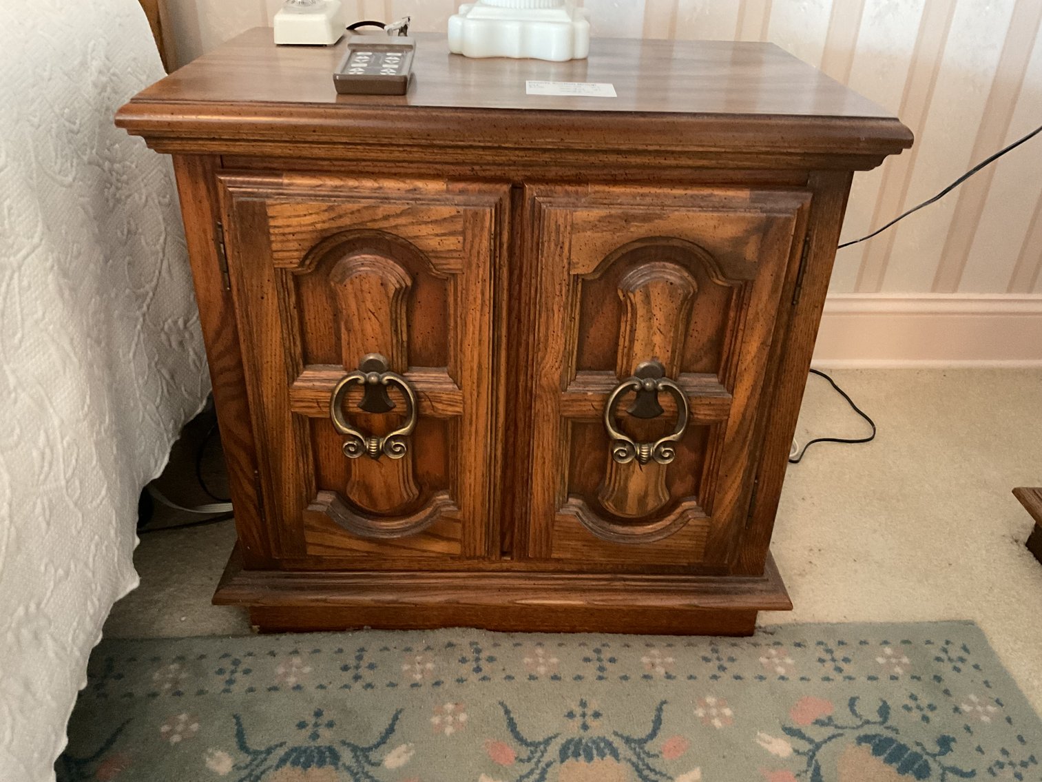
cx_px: 521
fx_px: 873
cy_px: 391
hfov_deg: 61.7
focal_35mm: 29
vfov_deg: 48.2
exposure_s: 1/30
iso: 500
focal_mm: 3
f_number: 1.8
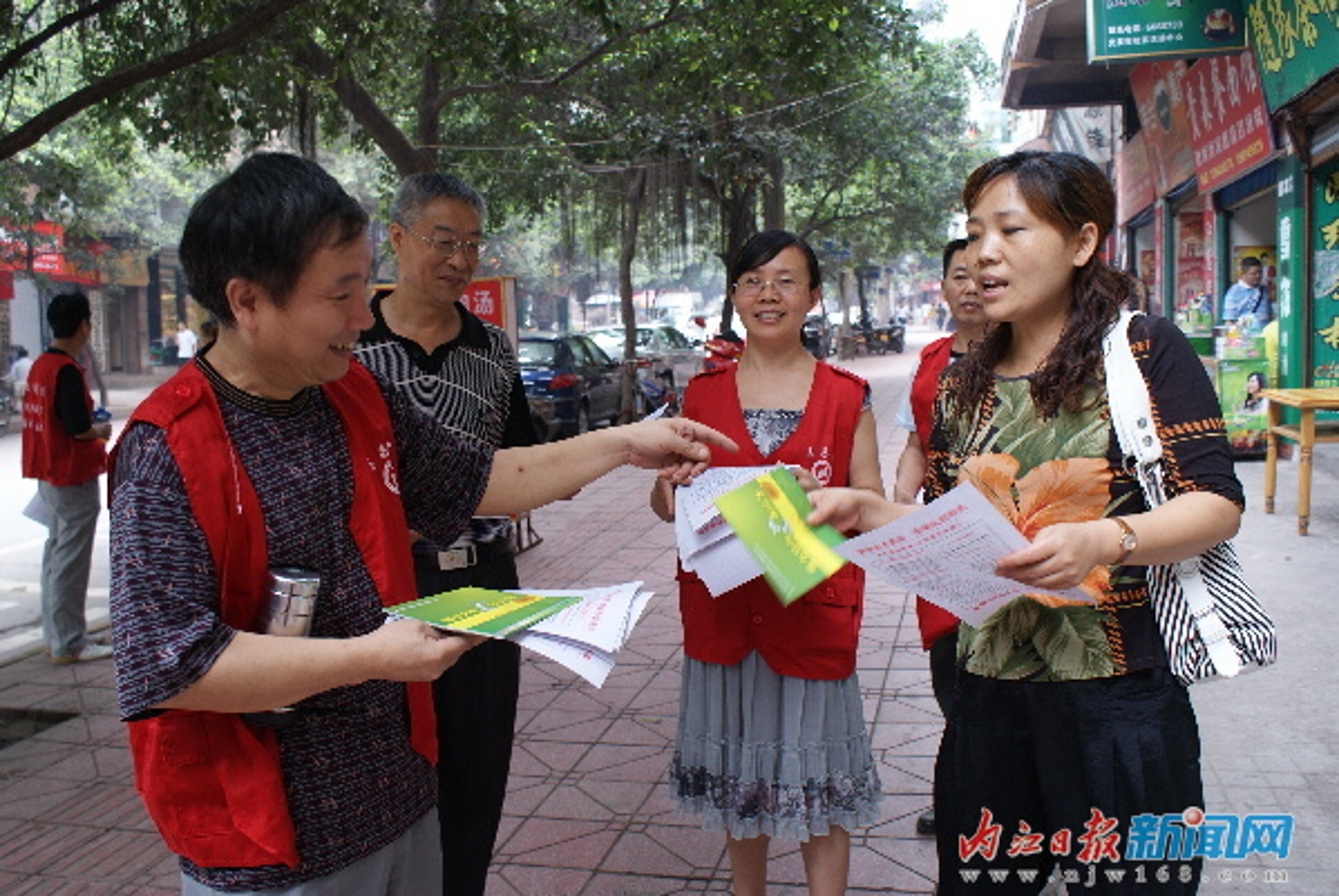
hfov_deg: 61.9
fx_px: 1117
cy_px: 448
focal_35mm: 30
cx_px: 670
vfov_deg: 43.7
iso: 100
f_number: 4
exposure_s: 1/40
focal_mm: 20
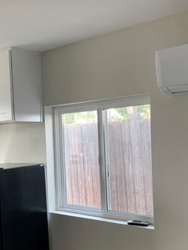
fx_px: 355
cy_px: 154
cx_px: 98
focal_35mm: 49
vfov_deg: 38.7
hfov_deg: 29.7
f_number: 1.8
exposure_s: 1/119
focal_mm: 4.25
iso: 100
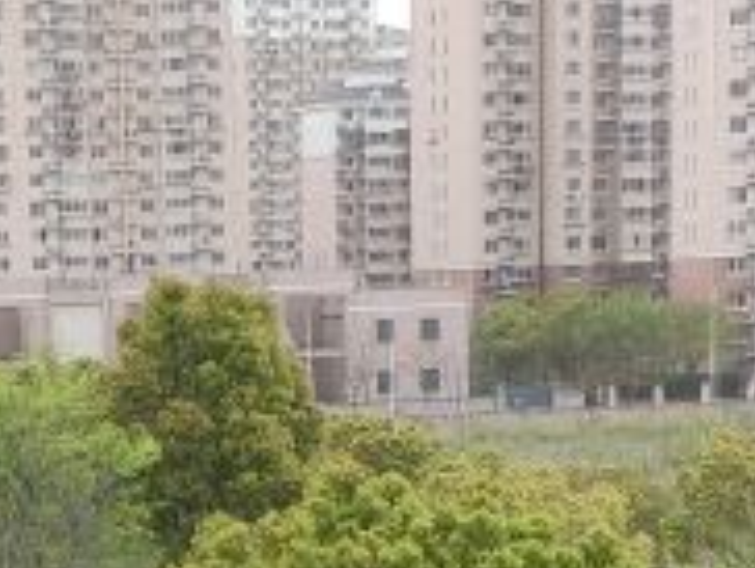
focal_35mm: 114
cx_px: 50
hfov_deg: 17.0
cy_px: 634
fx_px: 2490
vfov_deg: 12.8
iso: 112
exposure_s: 1/318
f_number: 1.75
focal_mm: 4.77
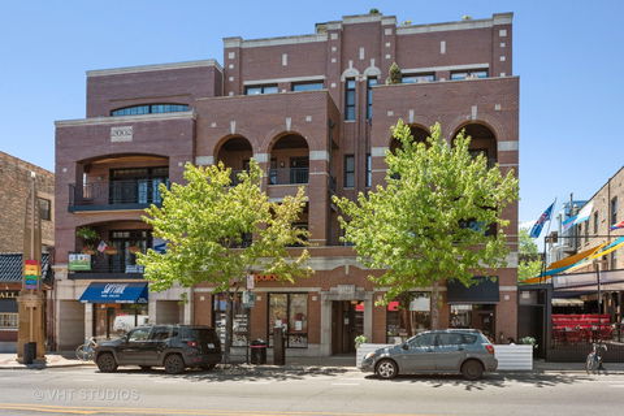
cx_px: 312
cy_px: 208
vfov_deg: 51.3
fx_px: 433
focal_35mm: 25
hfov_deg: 71.5
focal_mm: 25
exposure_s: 1/320
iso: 400
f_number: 8
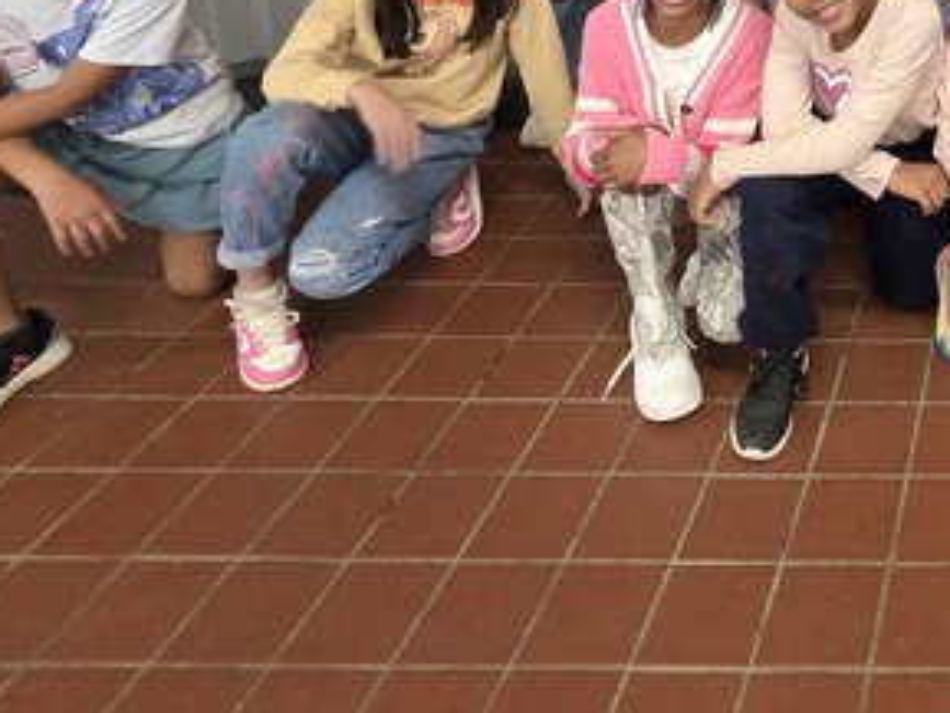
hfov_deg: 39.8
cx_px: 1088
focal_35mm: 36
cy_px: -138
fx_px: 988
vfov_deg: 32.8
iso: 400
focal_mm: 2.2
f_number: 1.9
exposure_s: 1/60
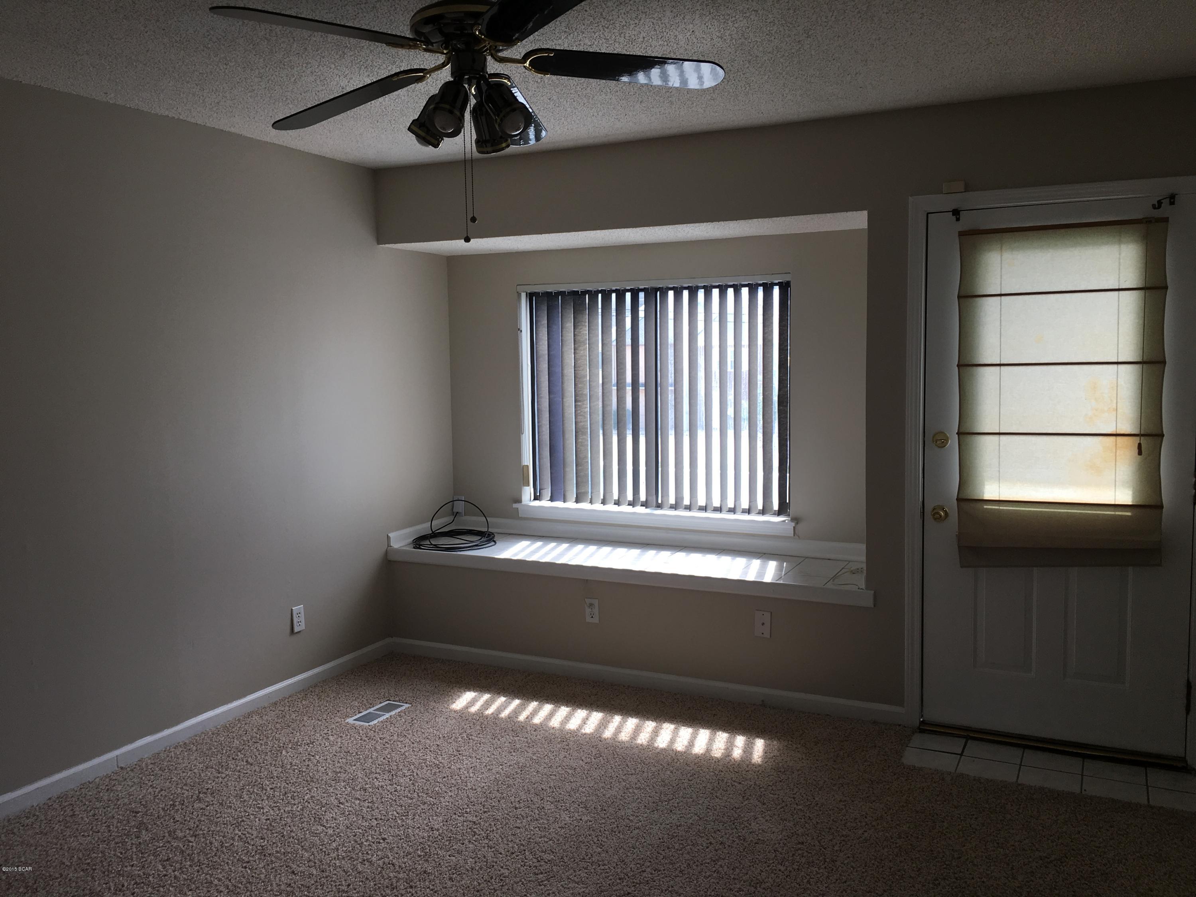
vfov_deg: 48.2
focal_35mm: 29
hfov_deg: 61.7
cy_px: 448
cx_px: 598
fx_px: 1002
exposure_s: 1/175
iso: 25
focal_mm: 4.15
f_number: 2.2
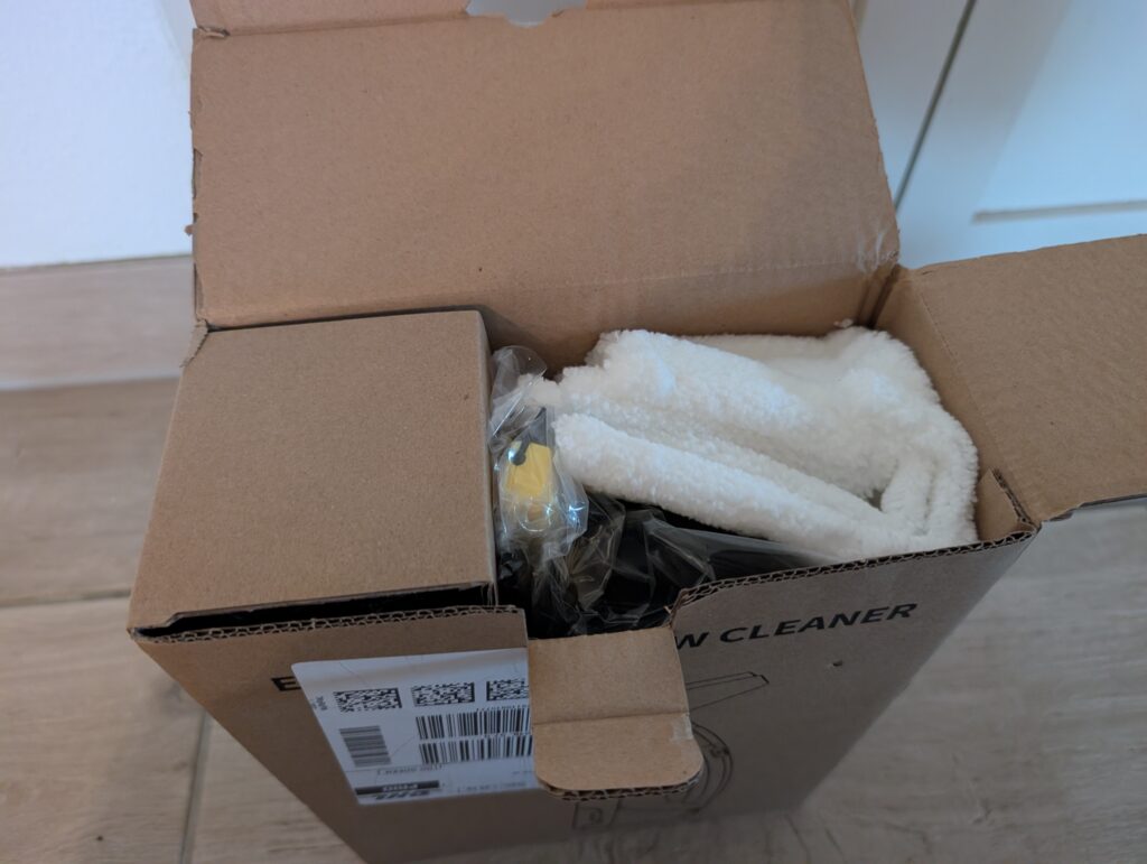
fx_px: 796
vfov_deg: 56.9
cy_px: 432
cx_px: 574
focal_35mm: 24
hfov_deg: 71.5
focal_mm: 6.9
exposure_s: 1/33.3
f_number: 1.68
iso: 956
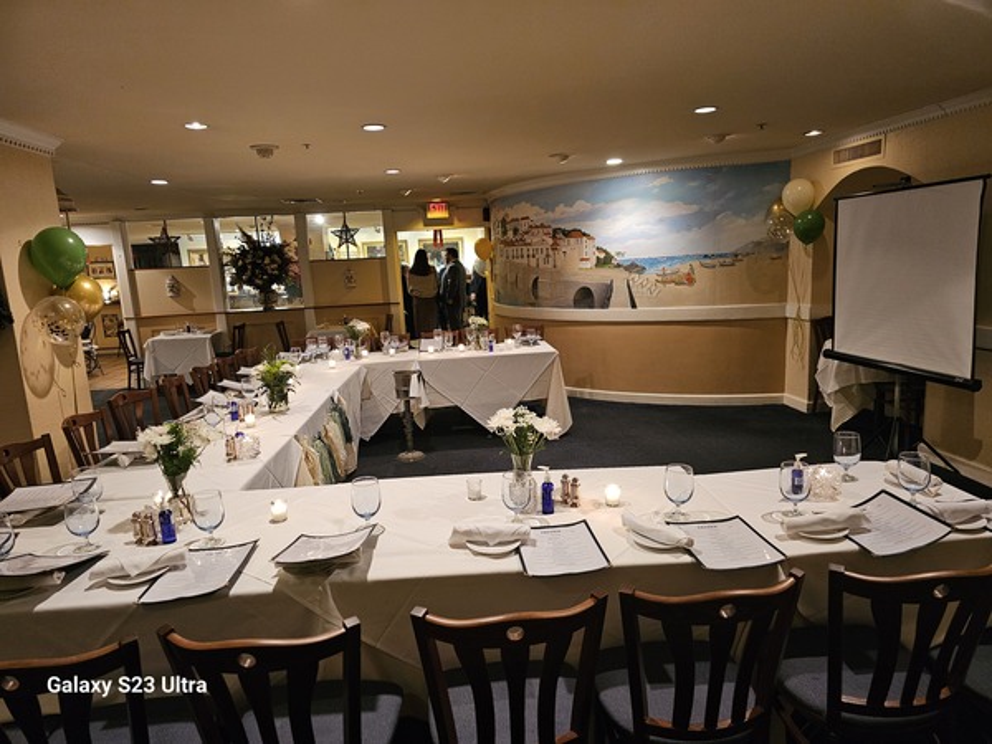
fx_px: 659
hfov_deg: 73.9
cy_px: 372
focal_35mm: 23
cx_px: 496
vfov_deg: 58.9
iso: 640
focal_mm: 6.3
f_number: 1.7
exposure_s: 1/30
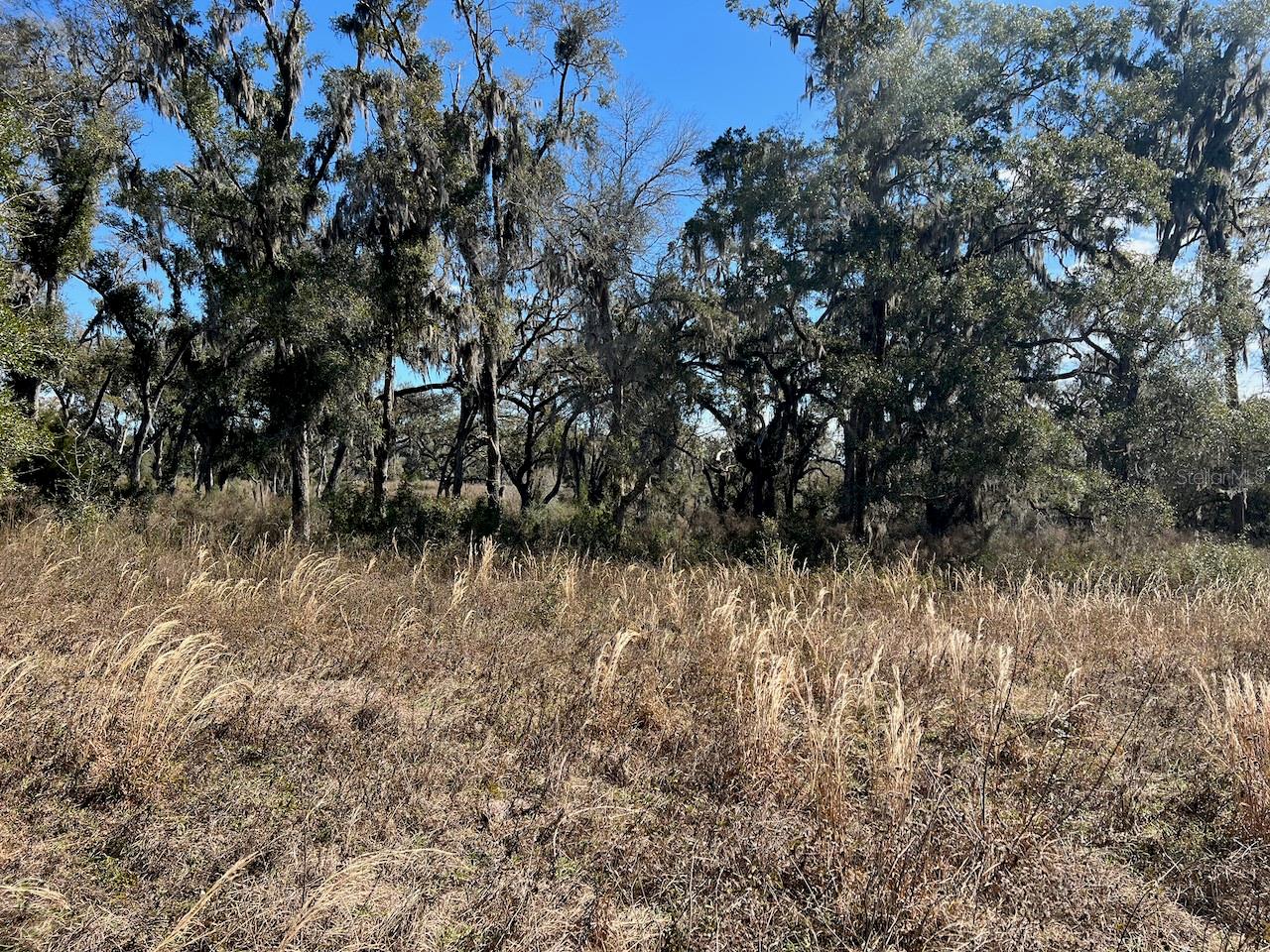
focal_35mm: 26
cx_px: 635
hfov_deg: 67.3
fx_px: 954
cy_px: 476
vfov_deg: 53.1
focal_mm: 5.7
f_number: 1.5
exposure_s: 1/2083
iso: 50
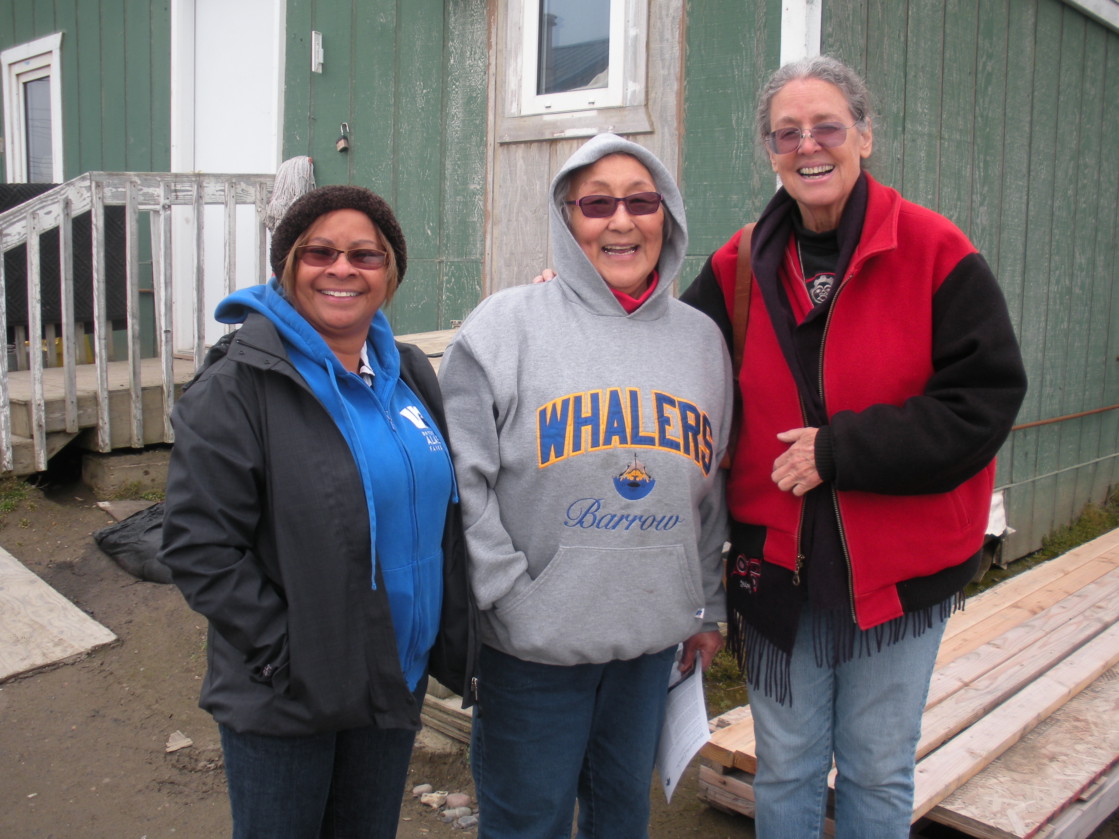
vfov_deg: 39.7
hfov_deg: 51.4
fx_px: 1164
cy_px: 408
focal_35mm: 36
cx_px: 555
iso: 64
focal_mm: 6.3
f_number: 3.5
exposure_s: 1/114
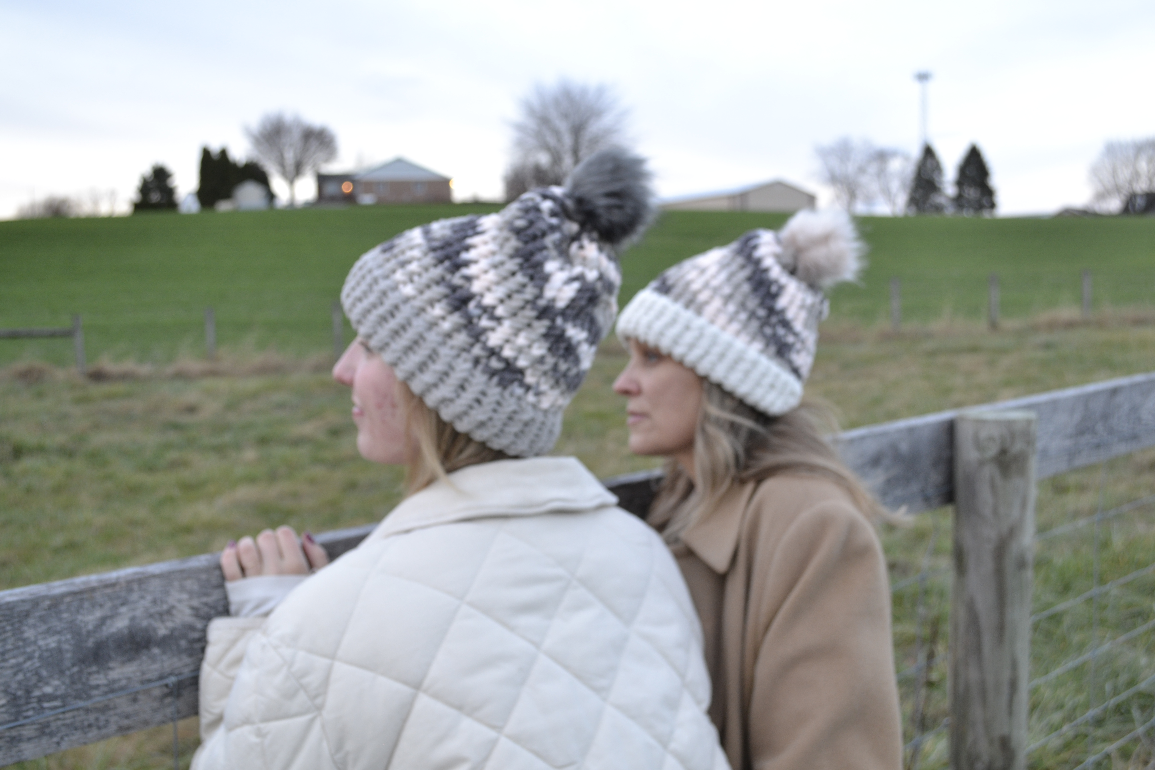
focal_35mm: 36
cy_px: 385
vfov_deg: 36.9
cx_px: 578
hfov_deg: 53.1
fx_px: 1155
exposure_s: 1/25
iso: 400
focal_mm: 24
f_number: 4.5
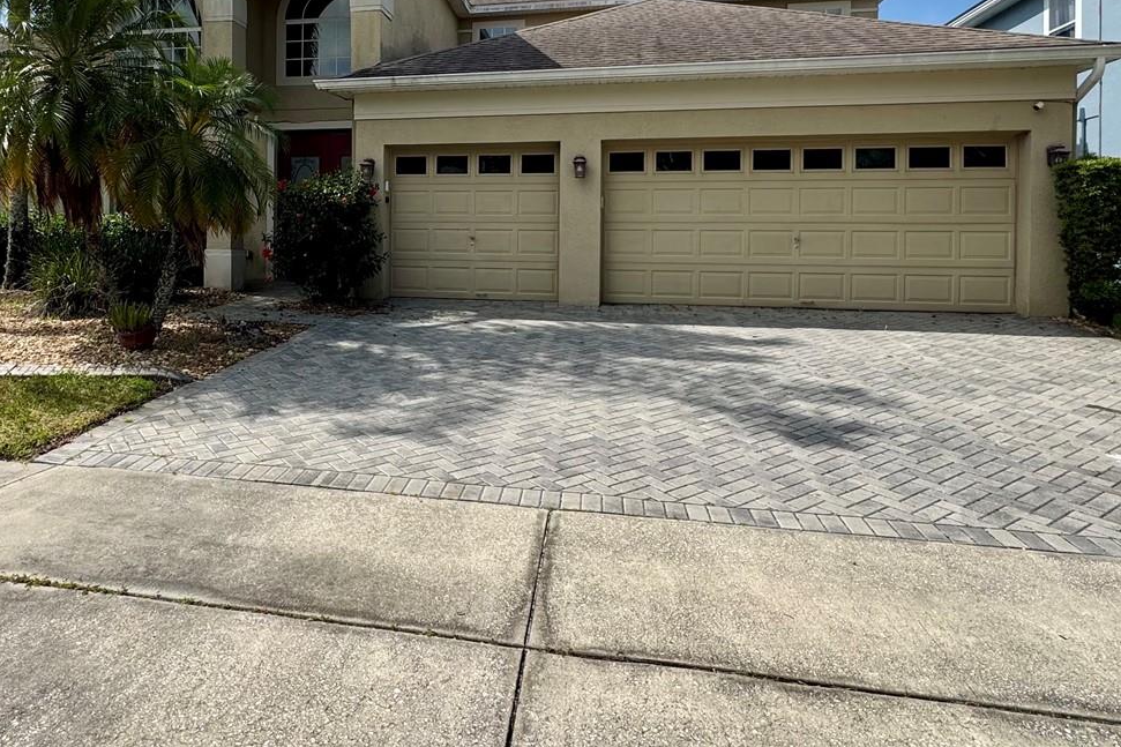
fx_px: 747
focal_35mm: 24
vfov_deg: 52.0
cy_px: 241
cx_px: 439
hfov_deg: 72.8
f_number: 2.2
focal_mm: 2.22
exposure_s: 1/1672
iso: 50
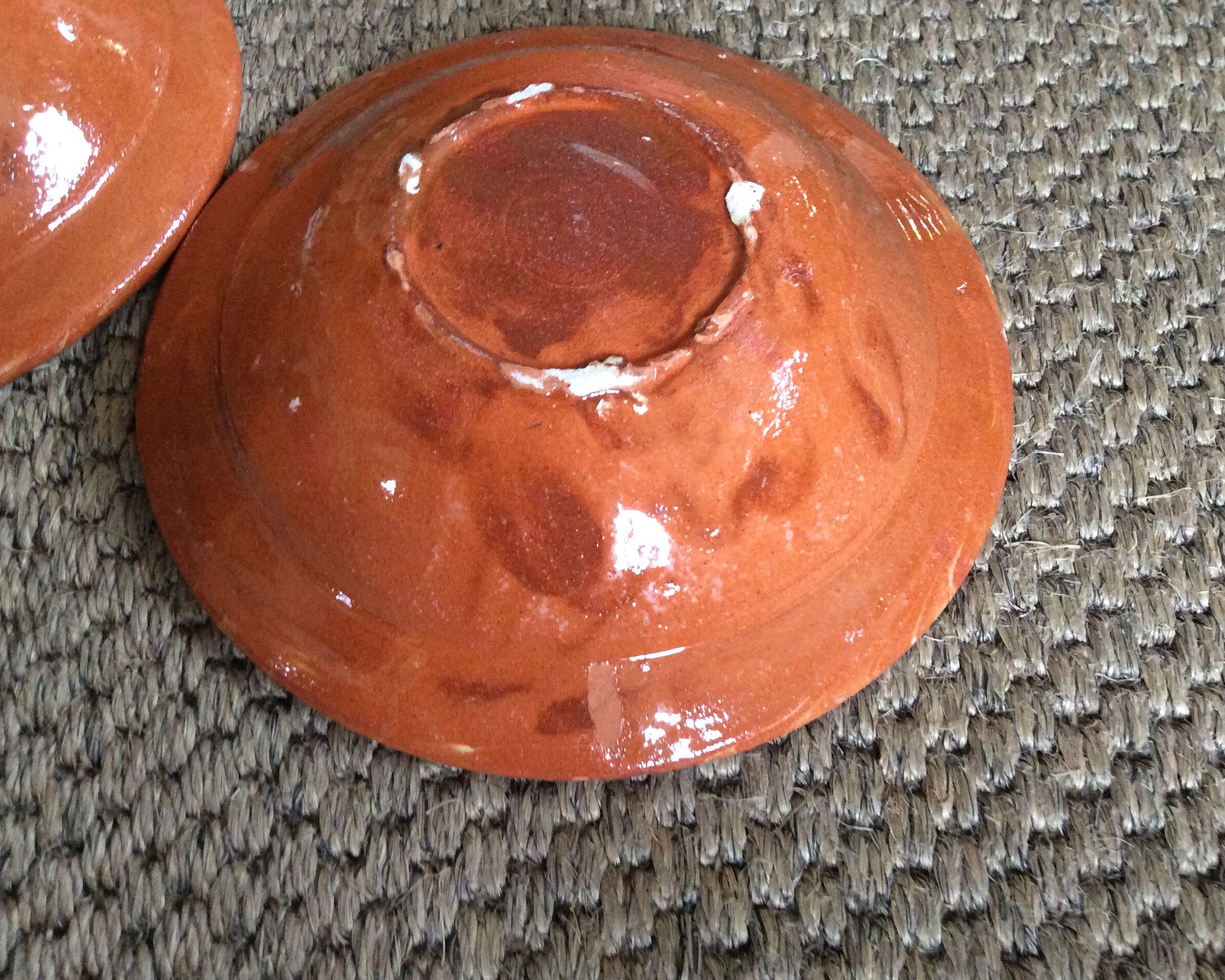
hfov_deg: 52.8
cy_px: 496
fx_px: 1233
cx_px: 629
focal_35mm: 34
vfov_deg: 43.4
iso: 250
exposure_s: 1/20
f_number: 2.4
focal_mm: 3.3
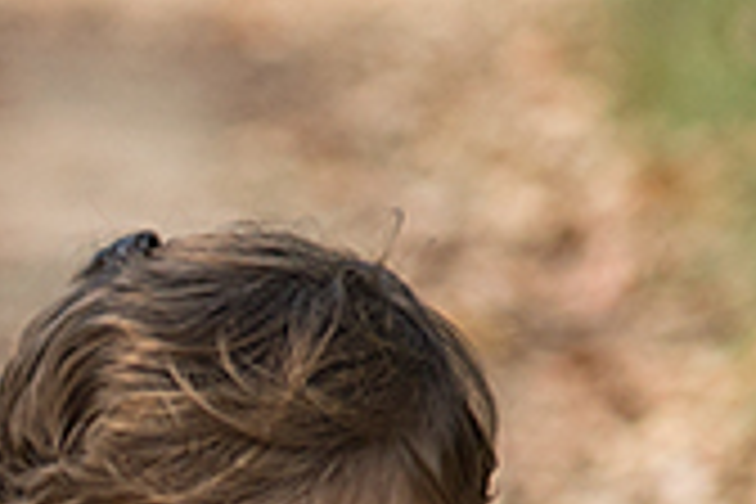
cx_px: -549
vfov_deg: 3.0
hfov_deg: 4.5
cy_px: 1091
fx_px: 9575
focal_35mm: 456
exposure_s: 1/1250
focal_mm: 85
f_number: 2.8
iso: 500
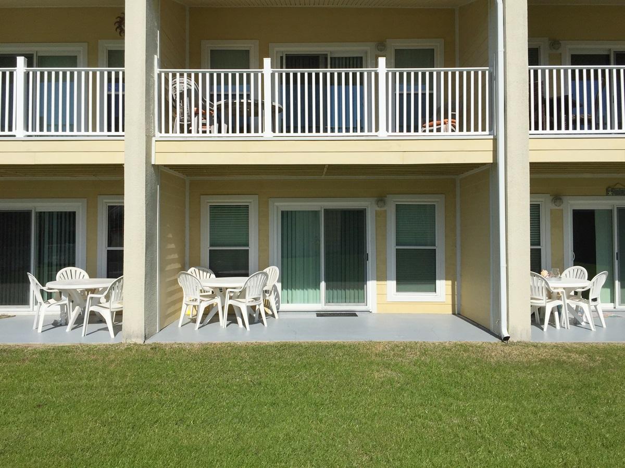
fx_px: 524
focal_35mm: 29
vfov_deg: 48.2
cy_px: 234
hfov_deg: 61.7
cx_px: 312
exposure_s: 1/5650
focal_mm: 4.15
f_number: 2.2
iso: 32
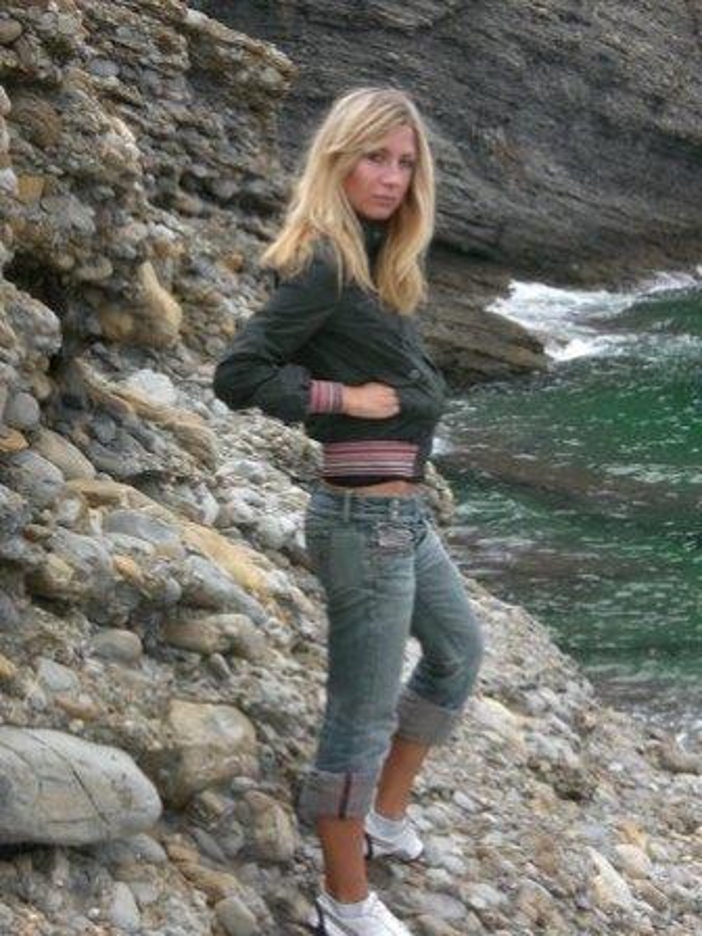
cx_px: 351
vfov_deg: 22.5
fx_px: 2352
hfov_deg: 17.0
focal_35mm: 87
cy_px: 468
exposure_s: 1/60
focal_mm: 14.49
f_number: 5
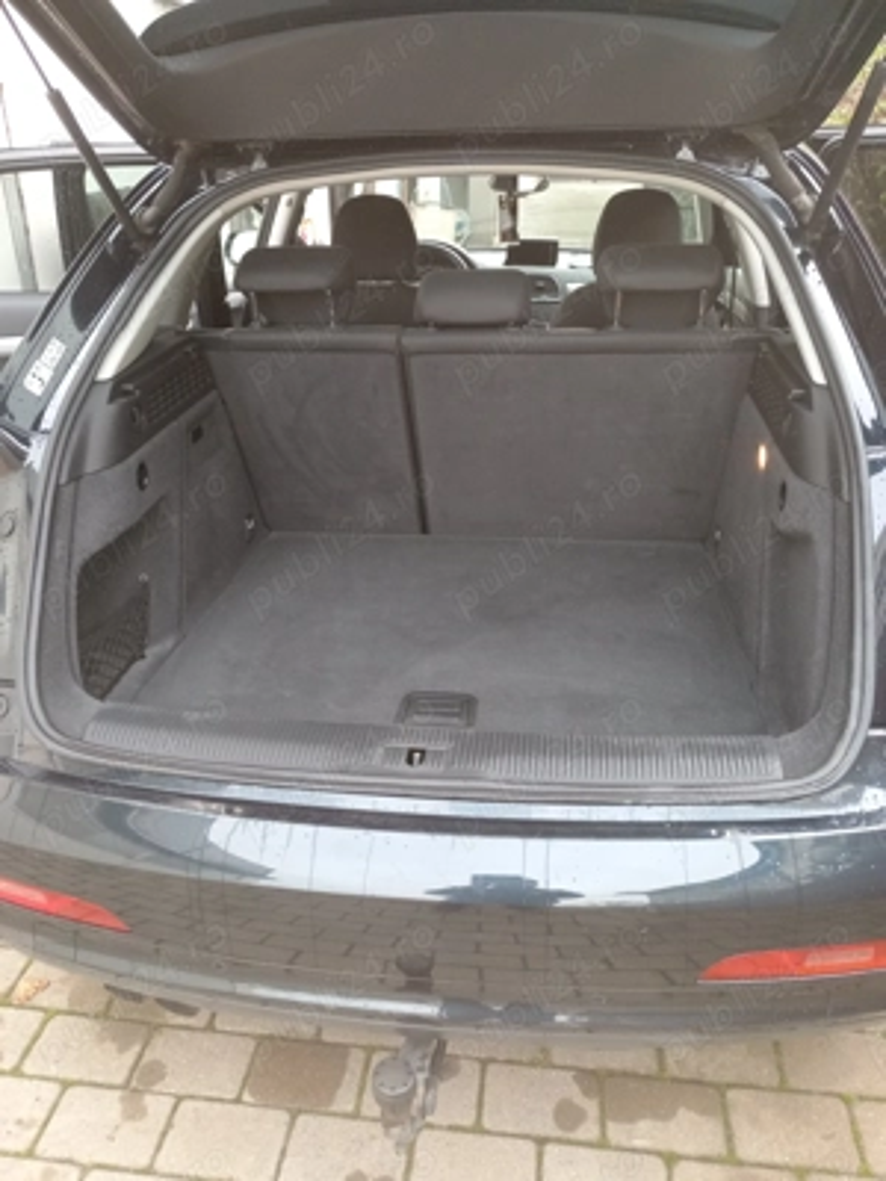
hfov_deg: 51.4
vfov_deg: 65.3
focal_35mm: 27
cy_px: 590
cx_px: 443
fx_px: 921
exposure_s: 1/50
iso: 979
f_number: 1.9
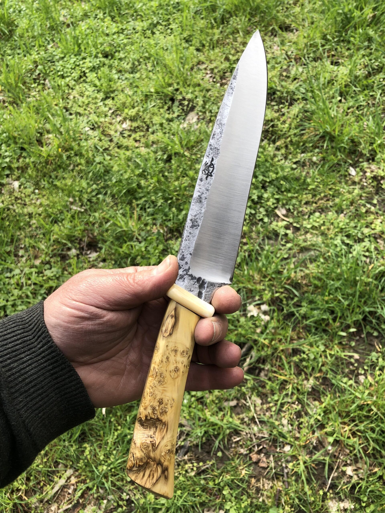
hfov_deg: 49.7
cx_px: 192
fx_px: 415
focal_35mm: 28
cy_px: 256
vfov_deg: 63.4
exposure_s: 1/237
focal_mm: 4
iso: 20
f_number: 1.8
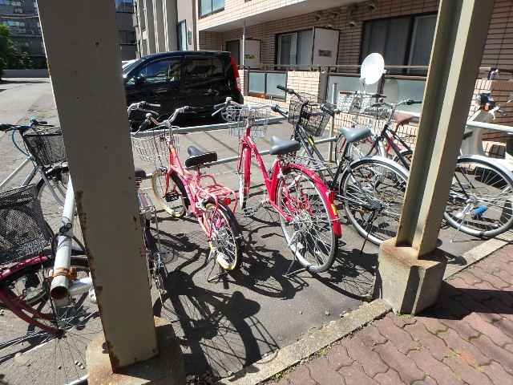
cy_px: 192
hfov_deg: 79.0
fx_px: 311
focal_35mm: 21
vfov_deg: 63.4
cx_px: 256
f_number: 3.5
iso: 125
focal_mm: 3.7
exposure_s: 1/500
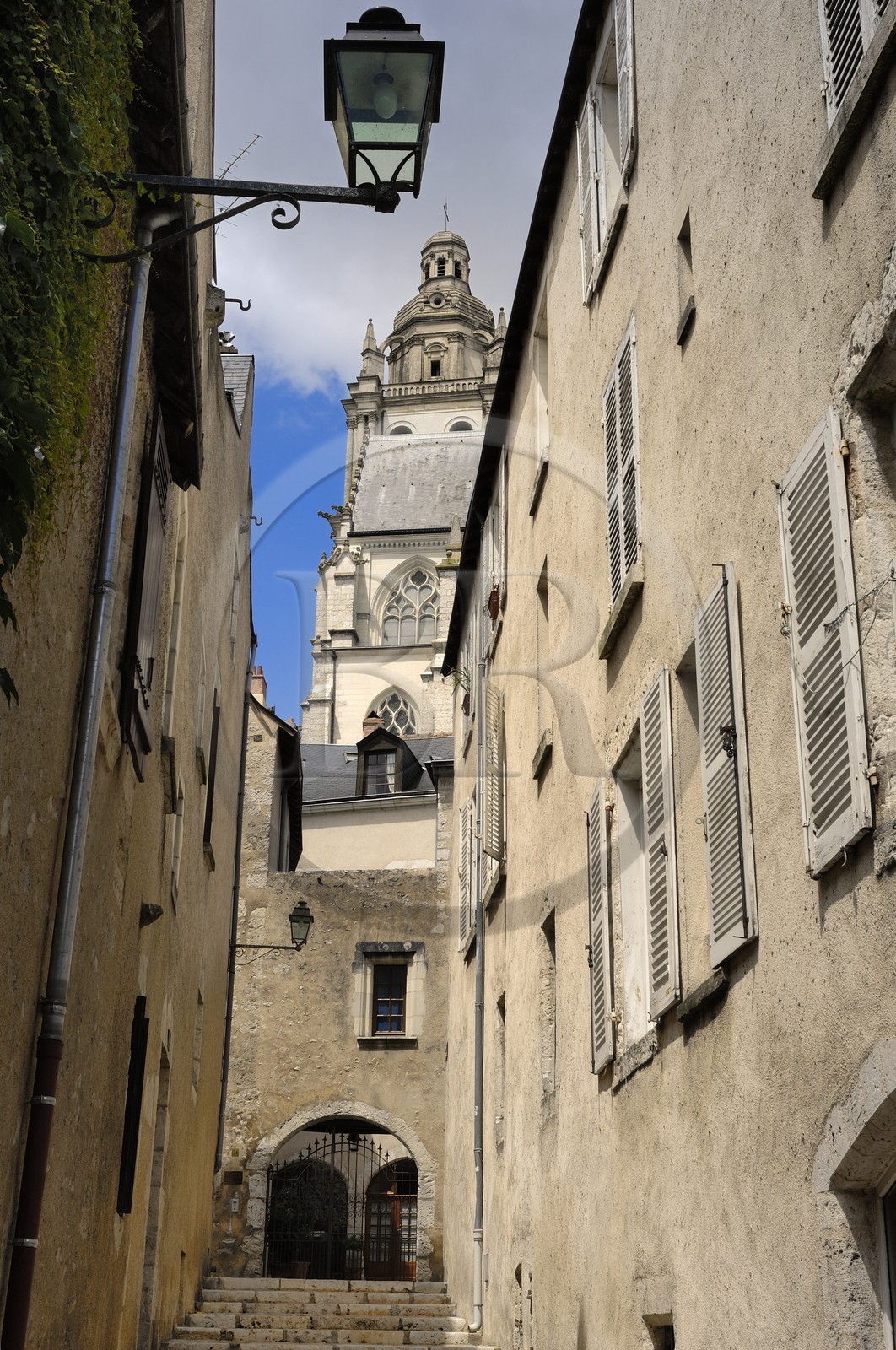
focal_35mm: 42
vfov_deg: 46.5
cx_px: 448
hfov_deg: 31.8
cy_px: 675
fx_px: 1573
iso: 100
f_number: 11
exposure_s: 1/125
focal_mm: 28
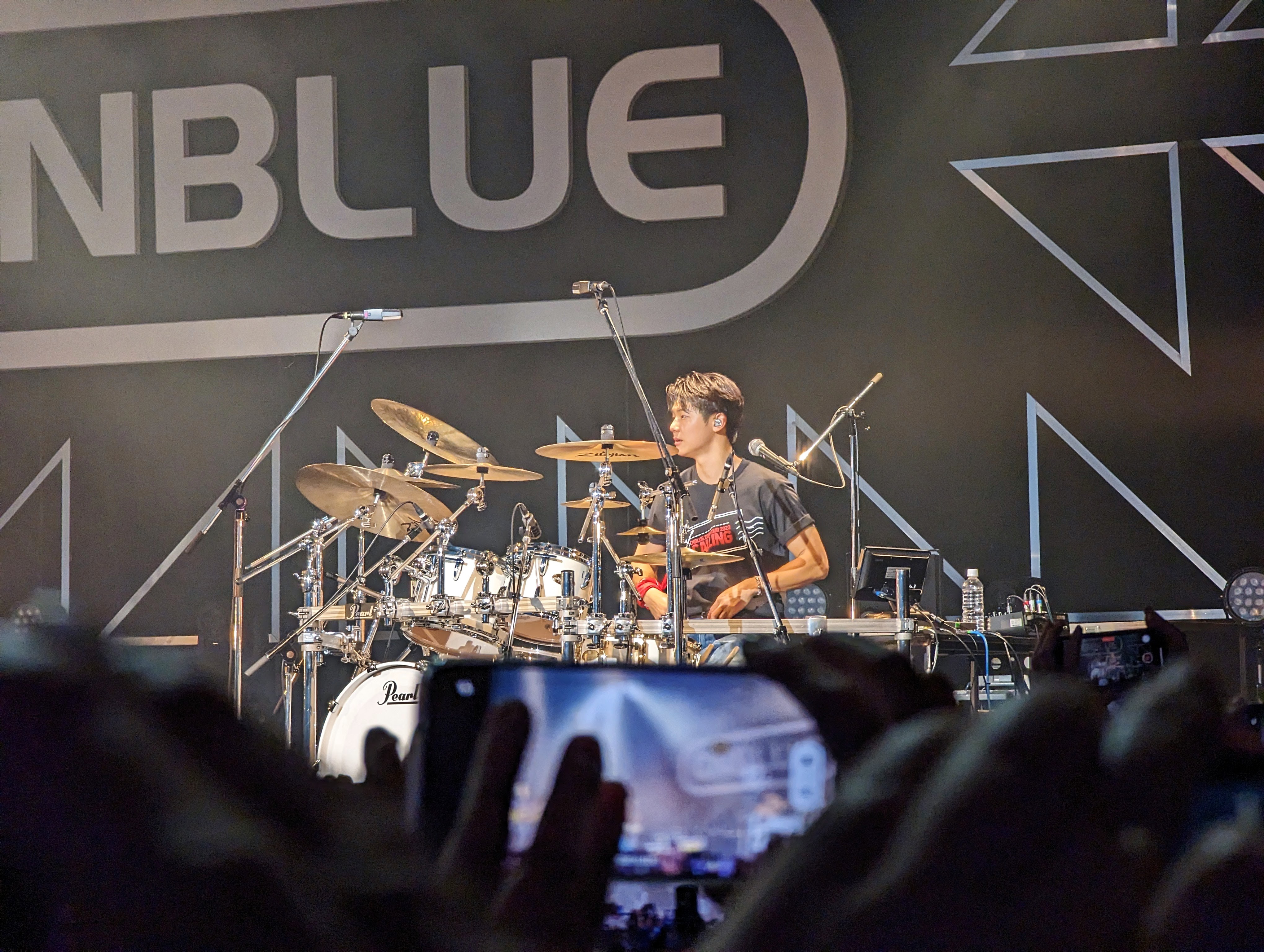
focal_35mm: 104
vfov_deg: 14.3
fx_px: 3803
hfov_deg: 18.9
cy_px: 476
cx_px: 632
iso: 467
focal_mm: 19
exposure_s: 1/221
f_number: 3.5
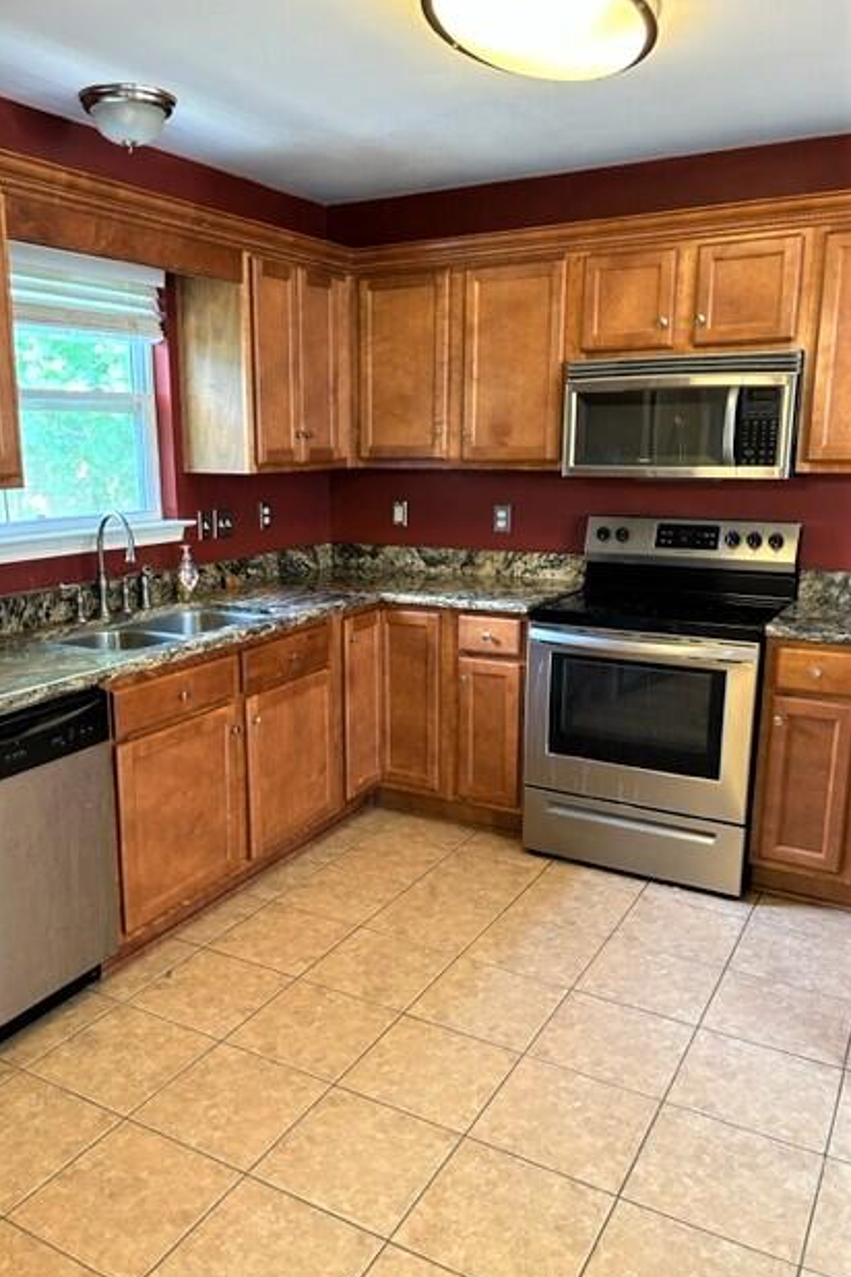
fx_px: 993
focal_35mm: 28
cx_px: 359
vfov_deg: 65.5
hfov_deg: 46.2
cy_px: 643
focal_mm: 5.7
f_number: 1.5
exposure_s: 1/60
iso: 200
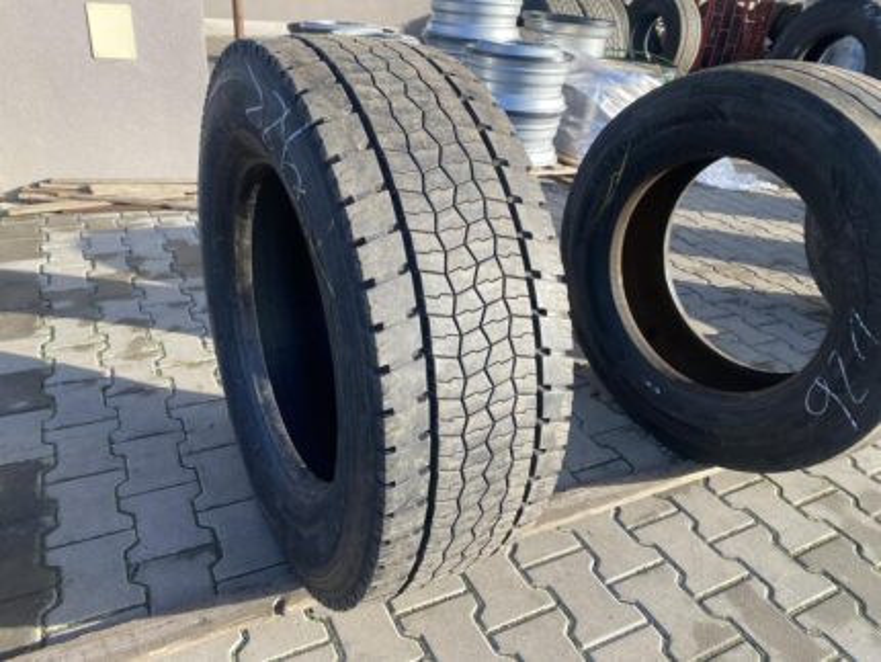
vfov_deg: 53.1
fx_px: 662
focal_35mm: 26
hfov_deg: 67.3
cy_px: 331
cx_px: 440
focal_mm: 4.25
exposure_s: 1/571
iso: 32
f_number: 1.8
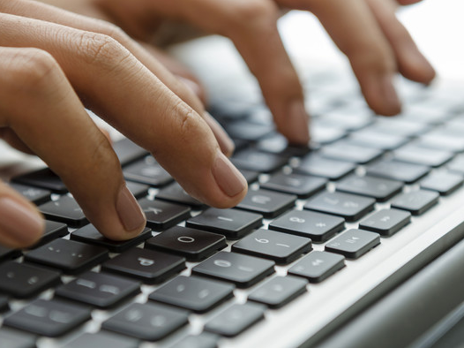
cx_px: 224
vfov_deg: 12.9
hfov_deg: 17.1
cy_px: 174
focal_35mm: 115
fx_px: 1541
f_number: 4.5
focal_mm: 70
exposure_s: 1/125
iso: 200
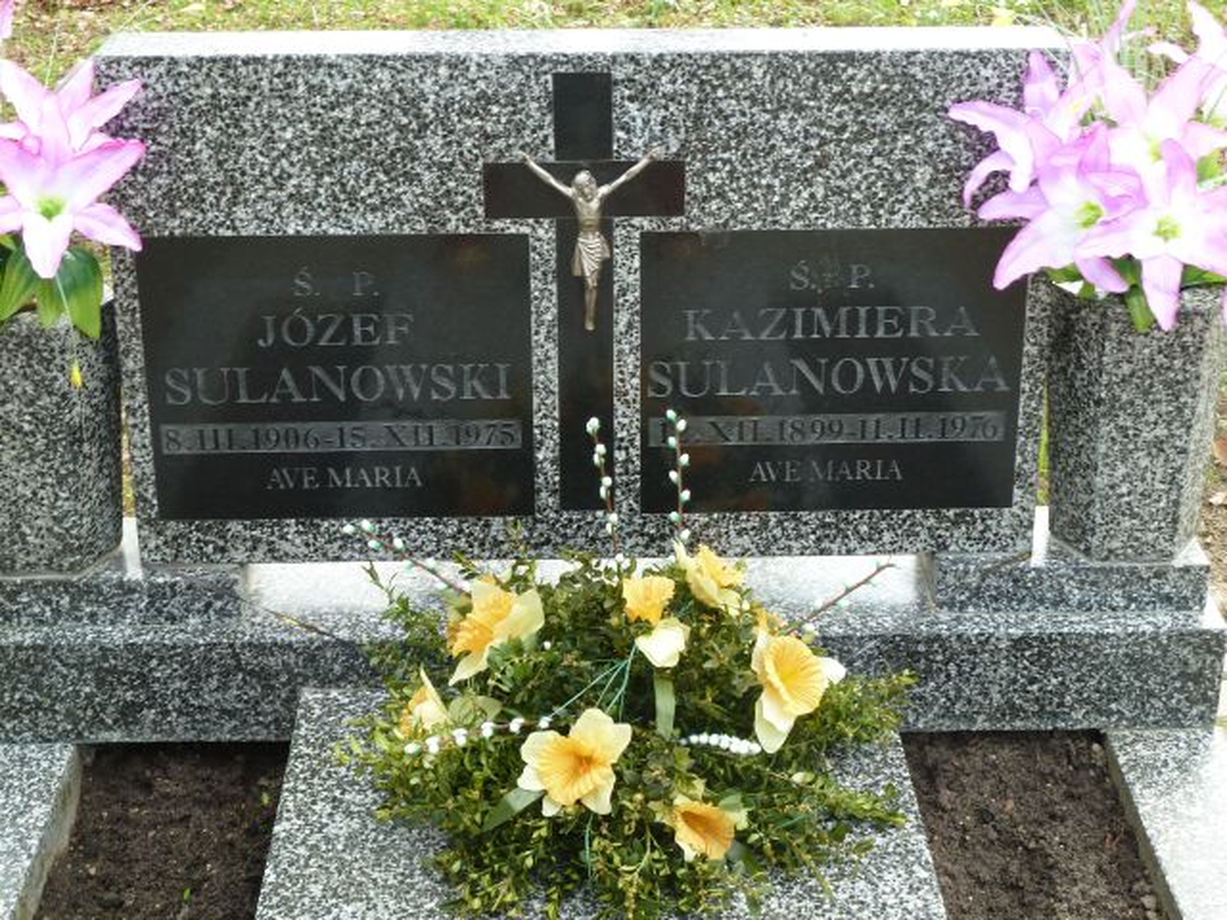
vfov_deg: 23.3
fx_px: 2233
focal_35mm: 63
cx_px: 614
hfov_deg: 30.7
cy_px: 460
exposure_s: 1/60
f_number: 4
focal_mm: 10.3
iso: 80
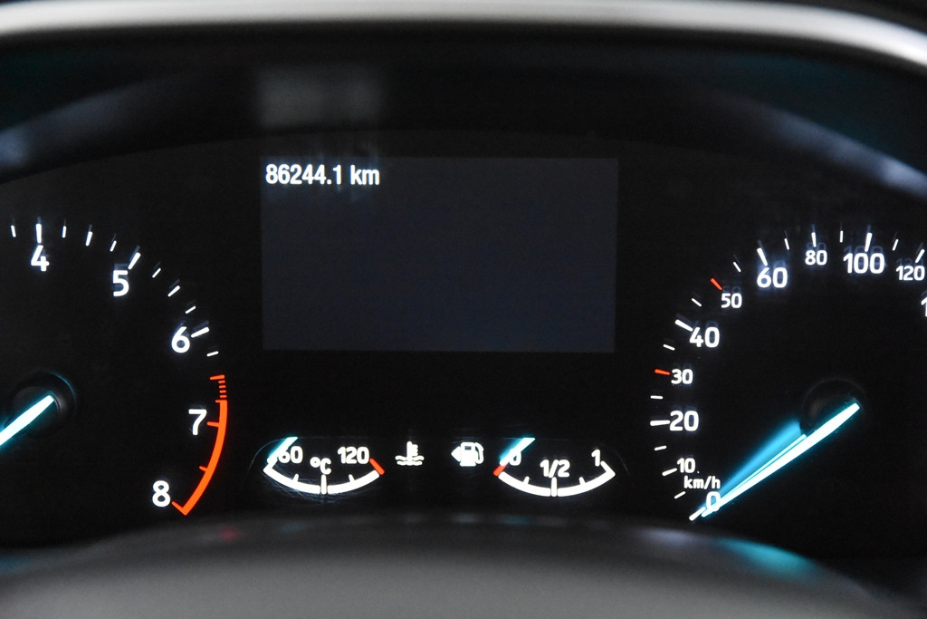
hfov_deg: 23.4
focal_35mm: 87
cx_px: 464
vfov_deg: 15.7
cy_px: 310
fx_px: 2240
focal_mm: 58
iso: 12800
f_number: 4
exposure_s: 1/100
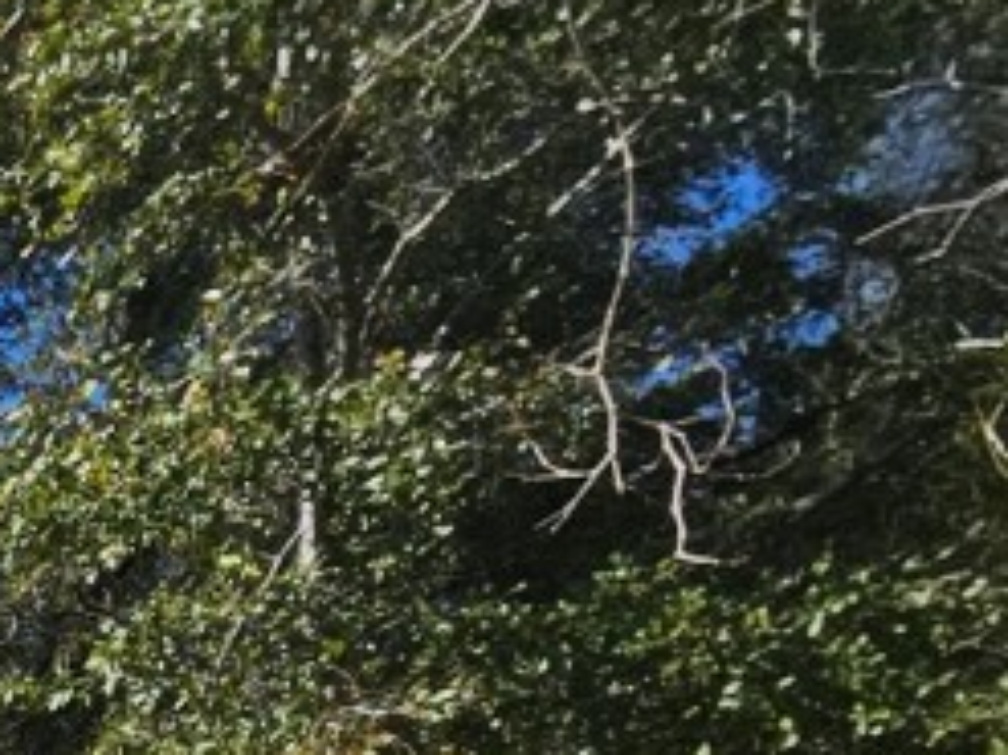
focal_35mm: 54
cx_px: -1008
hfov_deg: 19.4
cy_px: 1277
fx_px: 1572
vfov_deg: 20.7
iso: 50
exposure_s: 1/2430
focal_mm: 2.2
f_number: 2.2
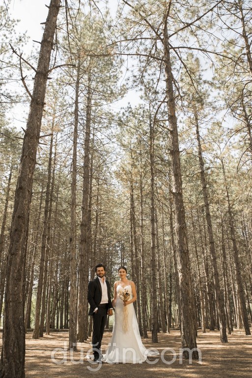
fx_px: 315
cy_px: 189
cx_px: 126
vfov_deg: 61.9
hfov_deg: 43.7
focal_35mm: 30
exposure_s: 1/160
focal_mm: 30
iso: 100
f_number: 5
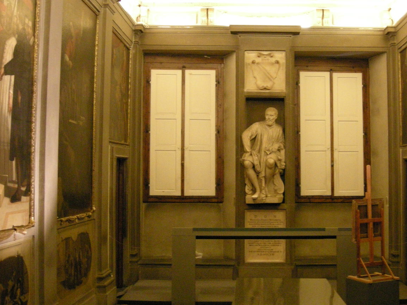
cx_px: 271
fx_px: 588
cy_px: 149
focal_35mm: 50
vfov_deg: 29.1
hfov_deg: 37.8
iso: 566
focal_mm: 7.5
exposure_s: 1/8
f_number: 2.7
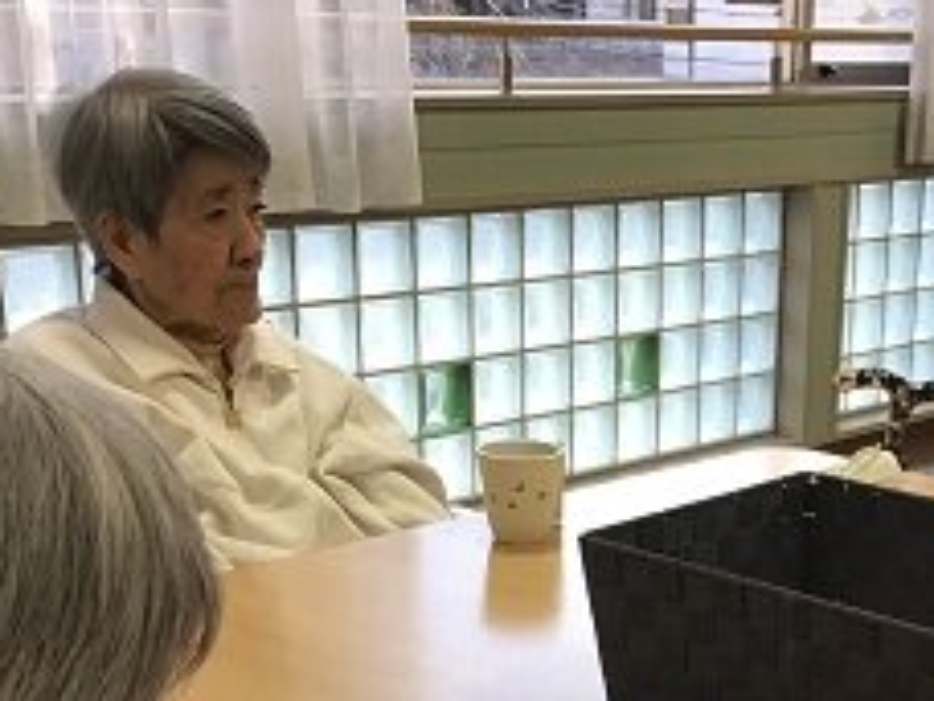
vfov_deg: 20.8
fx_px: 1835
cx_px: 770
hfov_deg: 27.9
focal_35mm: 68
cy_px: 719
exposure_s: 1/40
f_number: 2.4
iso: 32
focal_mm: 3.3
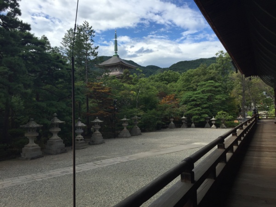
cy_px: 104
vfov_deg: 48.2
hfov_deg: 61.7
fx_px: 231
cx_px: 138
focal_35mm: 29
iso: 32
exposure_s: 1/1799
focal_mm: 4.15
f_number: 2.2
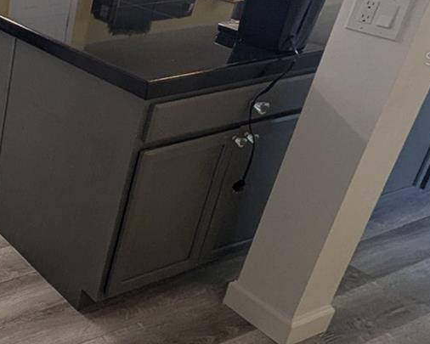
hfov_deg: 31.1
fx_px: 509
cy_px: 59
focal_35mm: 40
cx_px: -172
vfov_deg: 35.9
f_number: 2.2
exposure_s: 1/120
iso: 68
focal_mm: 1.95
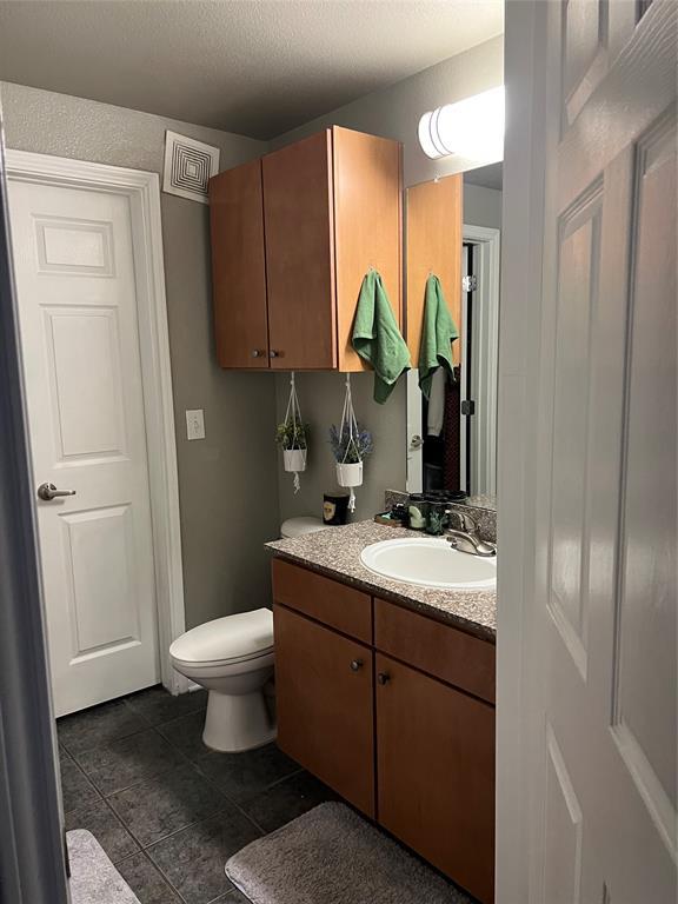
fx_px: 679
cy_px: 452
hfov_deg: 53.1
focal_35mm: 26
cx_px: 339
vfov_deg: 67.3
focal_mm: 5.7
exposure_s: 1/40
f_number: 1.5
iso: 400
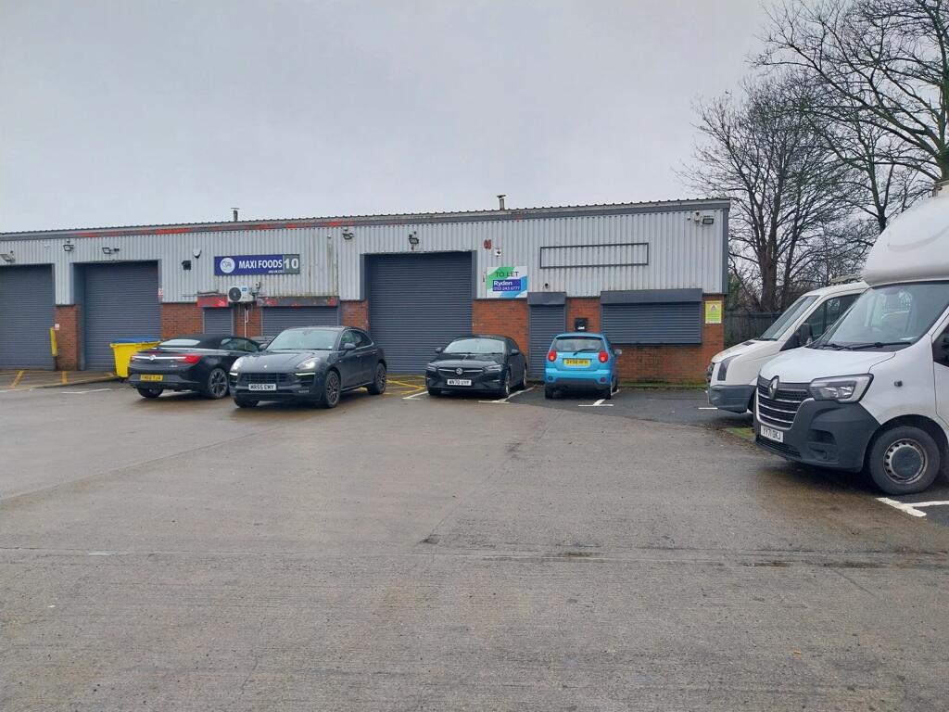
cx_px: 474
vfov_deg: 53.1
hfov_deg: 67.3
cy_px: 356
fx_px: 713
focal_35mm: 26
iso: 25
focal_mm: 4
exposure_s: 1/107
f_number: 1.8
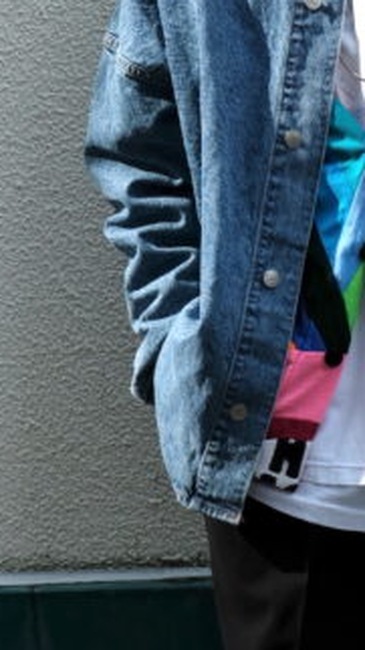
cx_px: 333
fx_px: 6697
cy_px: 61
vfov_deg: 5.5
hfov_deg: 3.1
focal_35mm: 389
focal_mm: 120.6
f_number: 5.8
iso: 400
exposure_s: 1/950
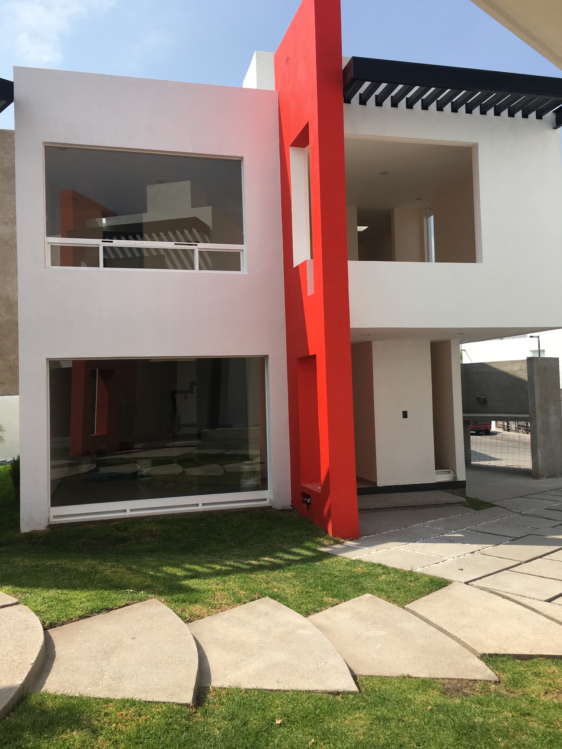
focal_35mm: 29
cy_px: 374
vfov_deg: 61.7
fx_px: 628
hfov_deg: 48.2
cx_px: 281
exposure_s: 1/1425
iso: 25
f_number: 2.2
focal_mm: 4.15
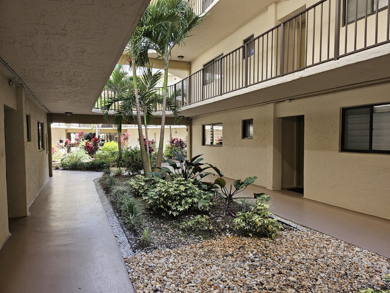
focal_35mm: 24
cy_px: 146
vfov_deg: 56.8
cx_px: 195
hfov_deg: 71.6
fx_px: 270
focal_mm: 5
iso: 50
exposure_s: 1/180
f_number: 1.8
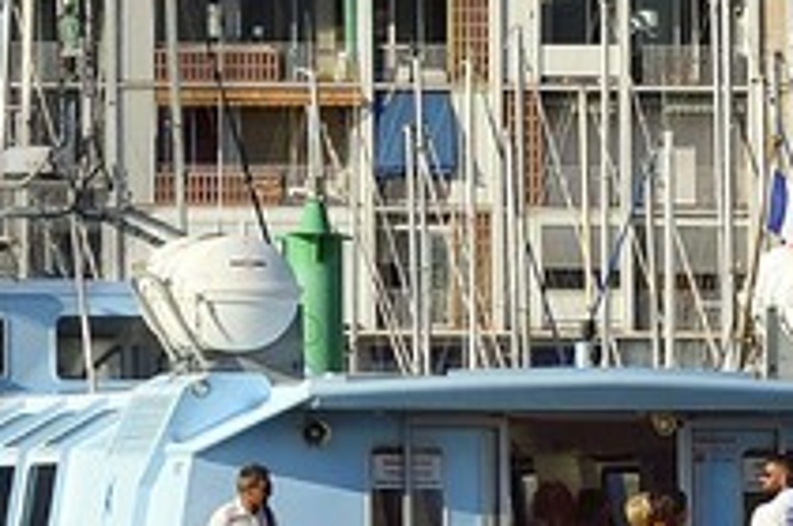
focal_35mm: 987
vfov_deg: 1.4
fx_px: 21708
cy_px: -631
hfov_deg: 2.1
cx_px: -1173
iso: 200
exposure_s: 1/320
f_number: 13
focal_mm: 130
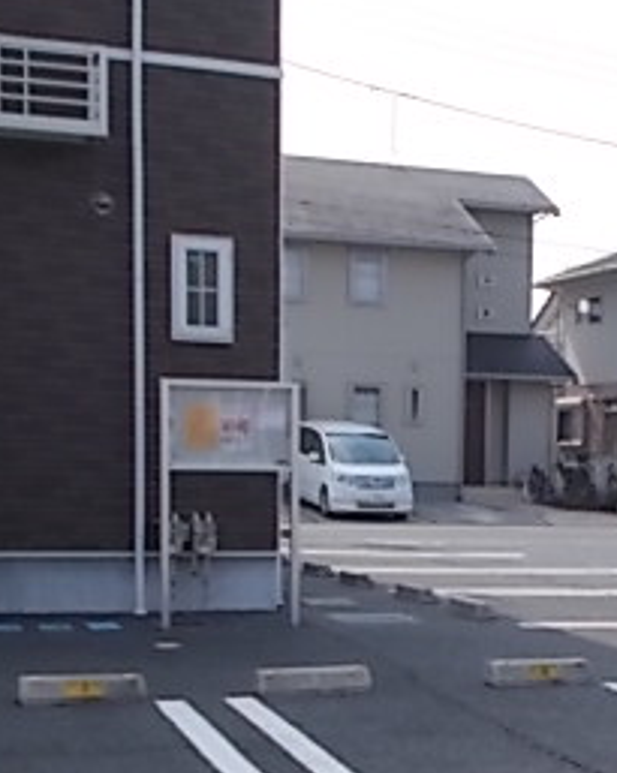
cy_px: 656
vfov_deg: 25.5
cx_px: 509
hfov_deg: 20.7
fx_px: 1669
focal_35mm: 73
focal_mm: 5.3
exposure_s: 1/80
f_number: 8.6
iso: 80
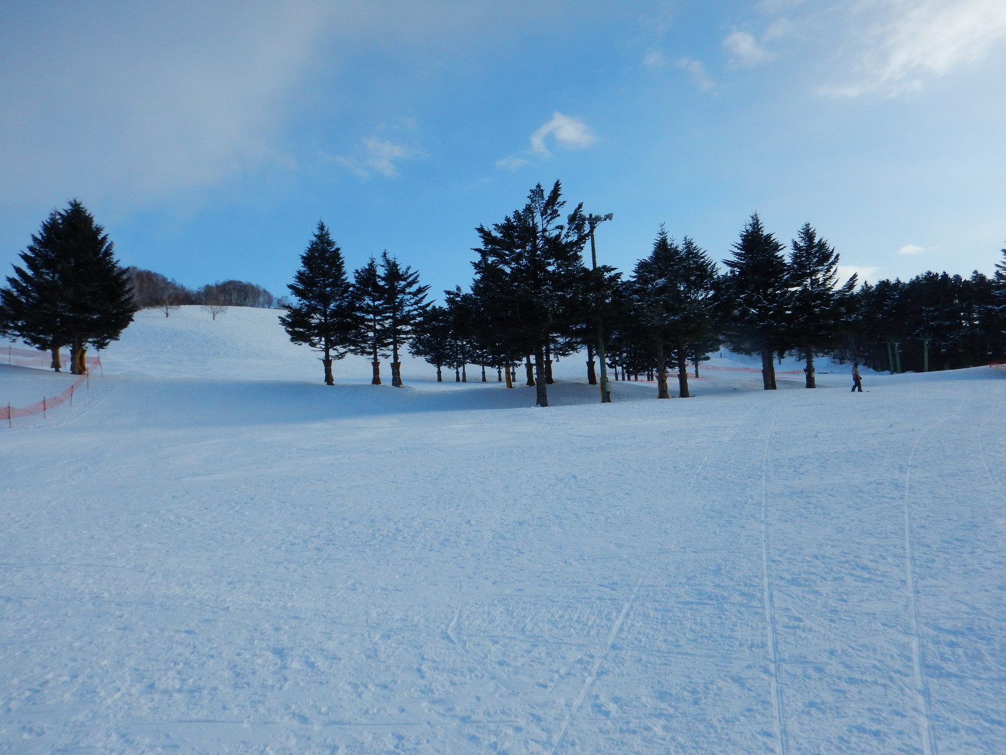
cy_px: 378
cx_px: 503
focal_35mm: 24
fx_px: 697
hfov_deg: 71.6
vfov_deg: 56.8
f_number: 4.1
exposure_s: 1/1250
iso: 125
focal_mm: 4.3
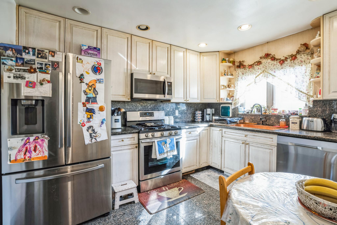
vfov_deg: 73.7
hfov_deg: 96.7
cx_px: 168
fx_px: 150
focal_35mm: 16
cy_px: 112
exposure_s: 1/8
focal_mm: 16
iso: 400
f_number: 11
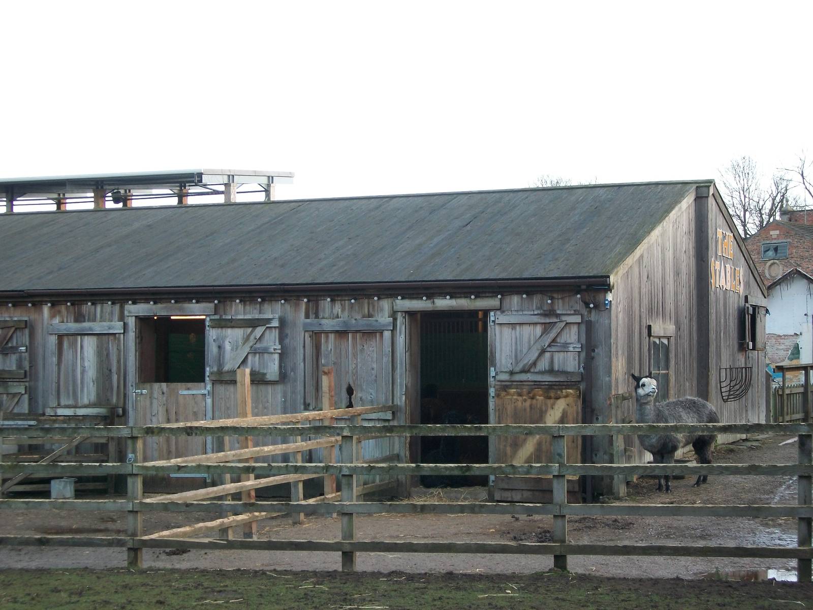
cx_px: 406
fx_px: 1456
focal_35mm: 62
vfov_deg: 23.7
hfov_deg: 31.2
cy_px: 305
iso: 80
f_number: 4.1
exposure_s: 1/60
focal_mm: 11
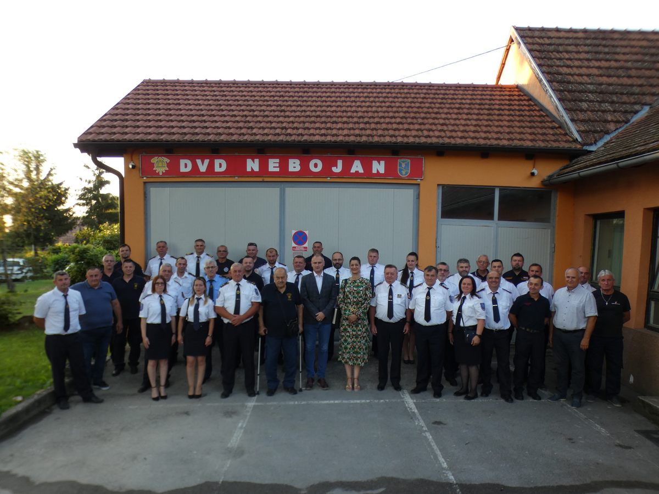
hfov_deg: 67.3
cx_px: 330
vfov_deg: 53.1
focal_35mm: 26
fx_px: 495
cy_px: 247
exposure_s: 1/80
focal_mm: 4.6
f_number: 3.1
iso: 125
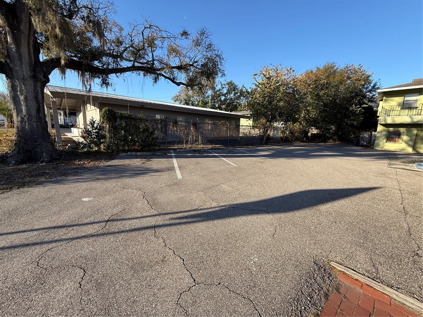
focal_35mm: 14
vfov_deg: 85.7
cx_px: 212
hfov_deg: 102.1
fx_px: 171
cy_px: 158
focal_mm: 2.22
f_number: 2.2
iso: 50
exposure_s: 1/644
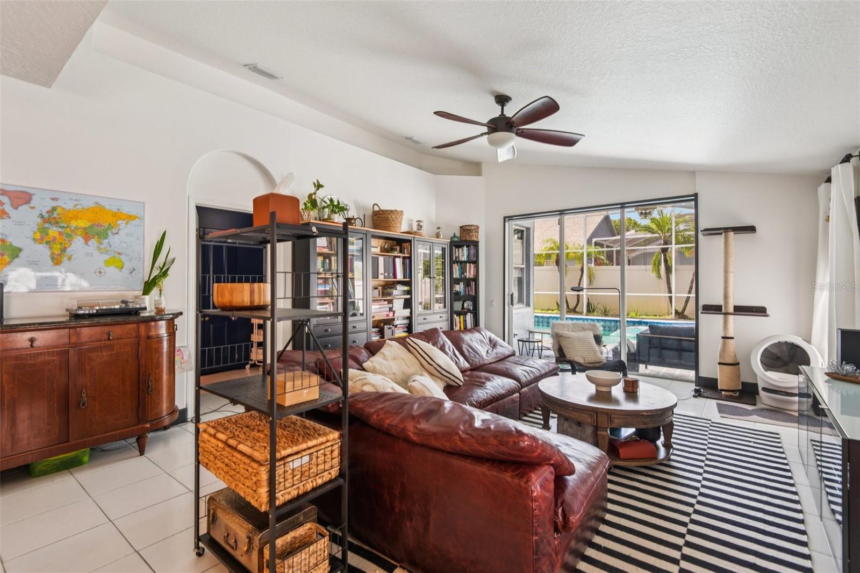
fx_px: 382
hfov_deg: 96.7
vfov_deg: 73.7
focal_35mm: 16
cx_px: 430
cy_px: 286
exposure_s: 1/25
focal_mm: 16
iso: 400
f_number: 8
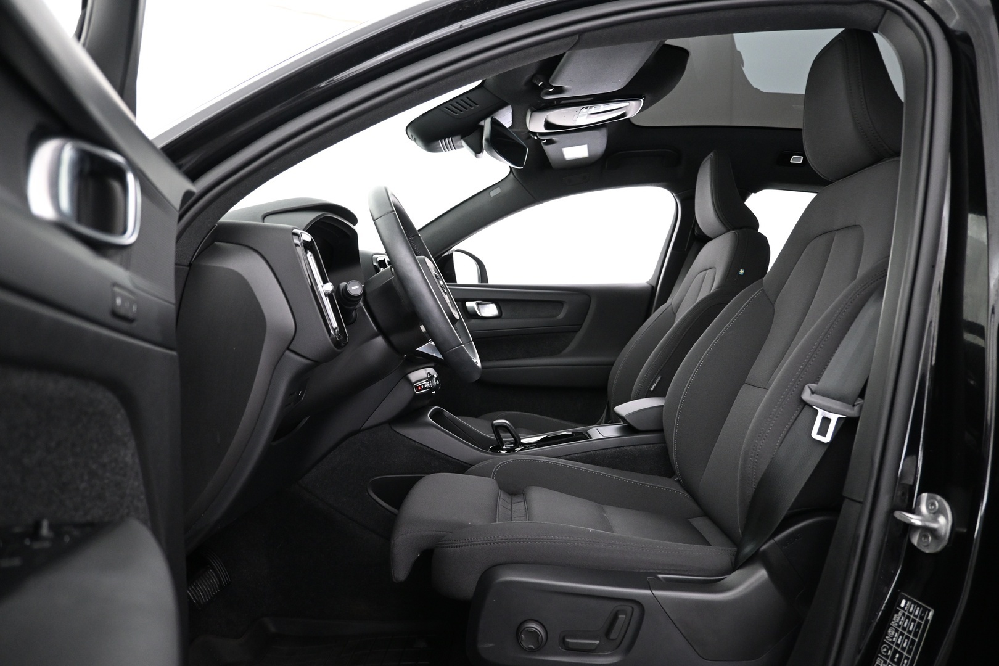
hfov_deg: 73.7
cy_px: 333
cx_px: 500
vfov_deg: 53.1
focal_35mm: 24
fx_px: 666
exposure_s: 1/15
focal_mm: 16
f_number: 3.5
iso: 1600
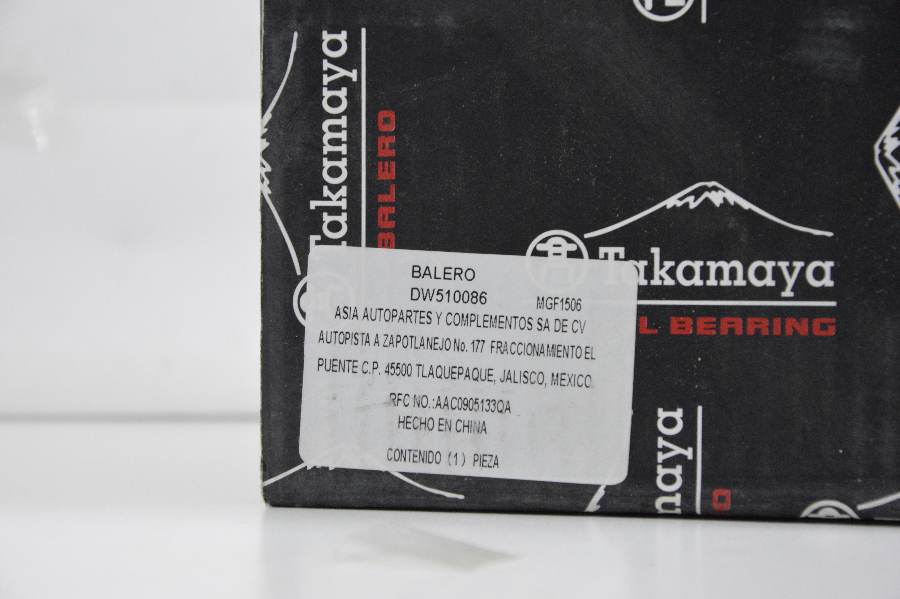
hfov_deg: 13.1
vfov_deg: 8.7
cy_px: 300
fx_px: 3934
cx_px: 450
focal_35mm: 158
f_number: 8
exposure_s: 1/100
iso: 3200
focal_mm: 105
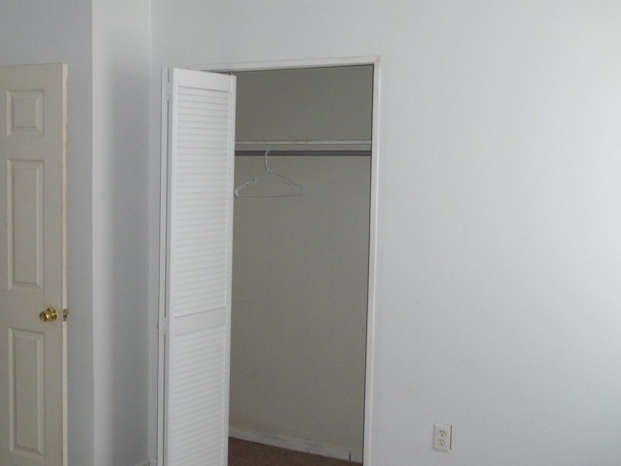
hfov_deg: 41.4
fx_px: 807
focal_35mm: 45
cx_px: 191
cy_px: 256
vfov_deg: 32.2
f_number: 2.9
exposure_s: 1/30
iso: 160
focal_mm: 5.7
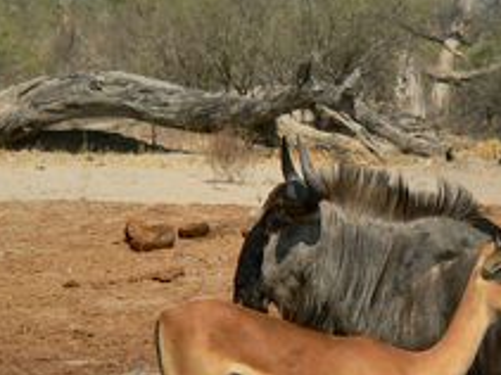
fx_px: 14826
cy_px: 329
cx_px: 492
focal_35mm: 1025
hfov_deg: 1.9
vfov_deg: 1.4
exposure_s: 1/500
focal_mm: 72
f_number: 5.6
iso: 80
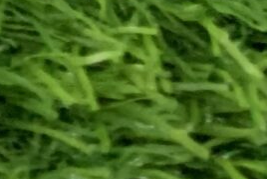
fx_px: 1914
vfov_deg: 4.0
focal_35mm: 258
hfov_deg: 7.6
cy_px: -1006
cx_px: -307
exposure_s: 1/60
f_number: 1.8
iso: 250
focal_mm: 4.25
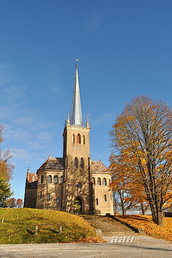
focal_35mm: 27
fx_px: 194
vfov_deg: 67.4
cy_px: 129
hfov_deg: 47.8
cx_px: 86
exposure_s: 1/320
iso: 200
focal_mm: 18
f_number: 9
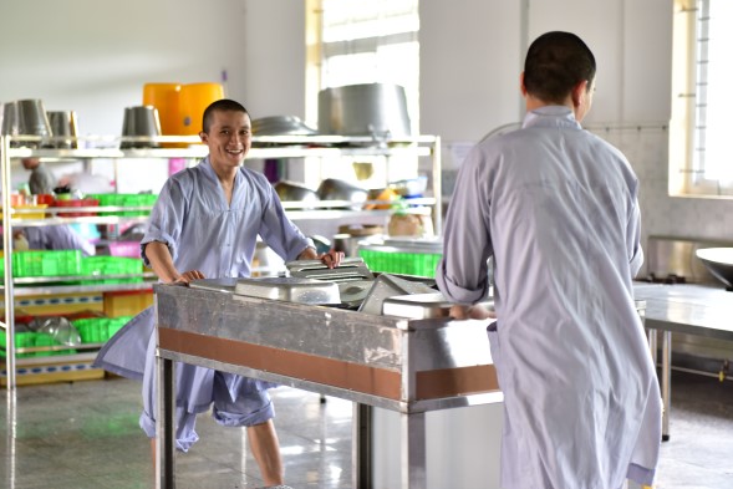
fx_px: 1548
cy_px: 236
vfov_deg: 18.0
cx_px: 347
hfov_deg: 26.6
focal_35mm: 76
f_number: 2.8
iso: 1250
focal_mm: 70
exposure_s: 1/80
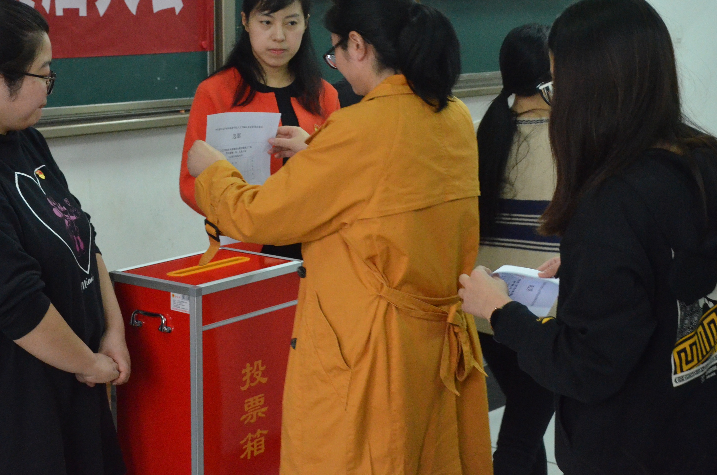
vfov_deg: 20.2
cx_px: 343
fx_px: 1332
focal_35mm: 67
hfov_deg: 30.1
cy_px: 176
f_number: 5
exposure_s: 1/100
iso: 3200
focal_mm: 32
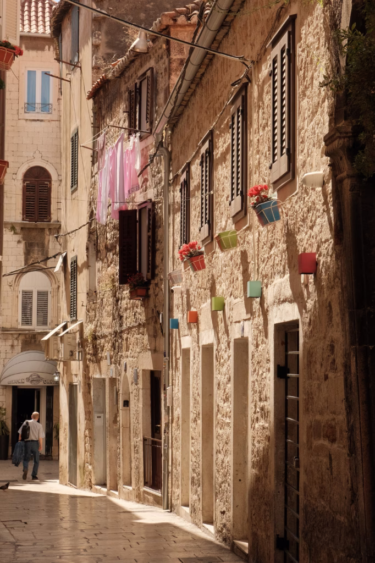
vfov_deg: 25.7
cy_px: 282
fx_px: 1235
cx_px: 188
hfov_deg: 17.3
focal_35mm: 79
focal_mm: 52.7
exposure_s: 1/300
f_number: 11
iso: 800
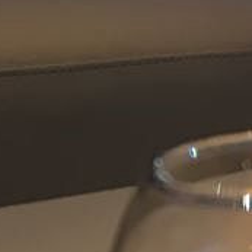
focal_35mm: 148
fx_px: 1219
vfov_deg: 11.7
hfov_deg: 9.7
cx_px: 695
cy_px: -7
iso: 64
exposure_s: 1/33
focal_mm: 4.15
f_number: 2.2
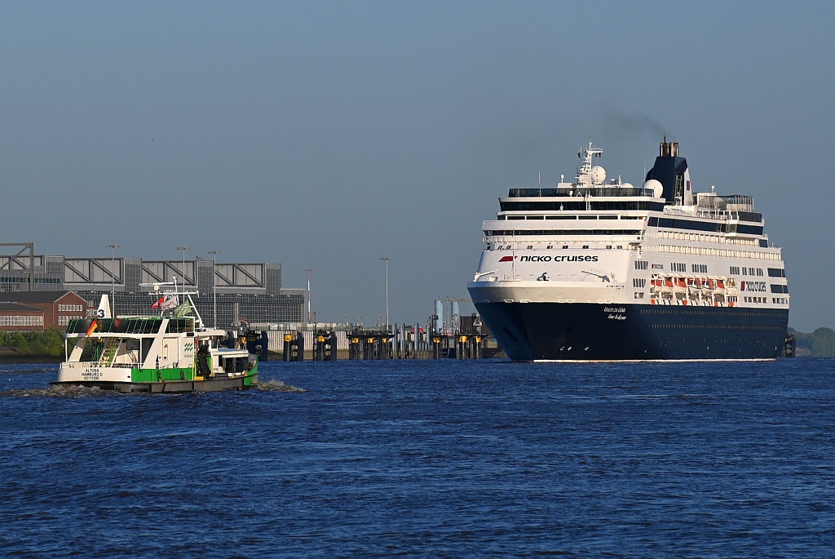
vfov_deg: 11.4
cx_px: 418
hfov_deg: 17.0
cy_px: 280
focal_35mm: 120
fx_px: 2786
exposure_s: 1/640
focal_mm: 120
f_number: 6.3
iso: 100
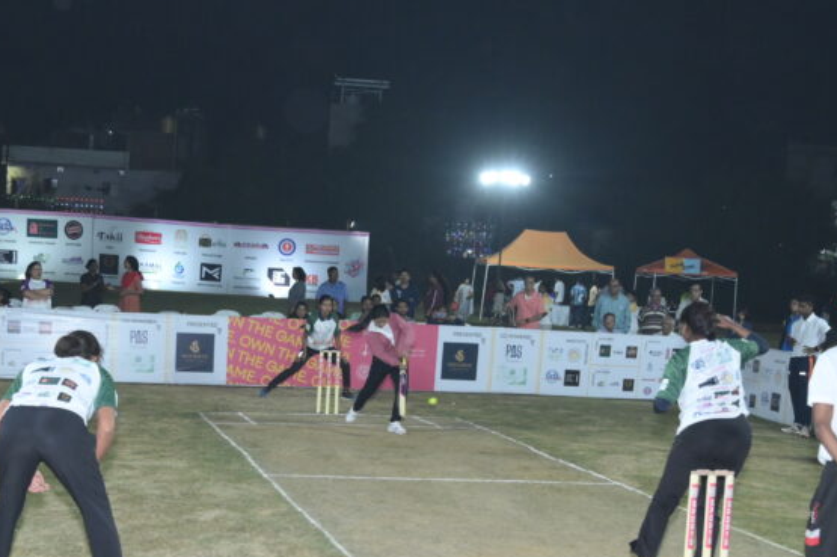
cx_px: 323
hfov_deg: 33.3
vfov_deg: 22.2
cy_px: 466
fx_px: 1392
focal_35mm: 60
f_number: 4
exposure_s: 1/320
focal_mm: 32.5
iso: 4000
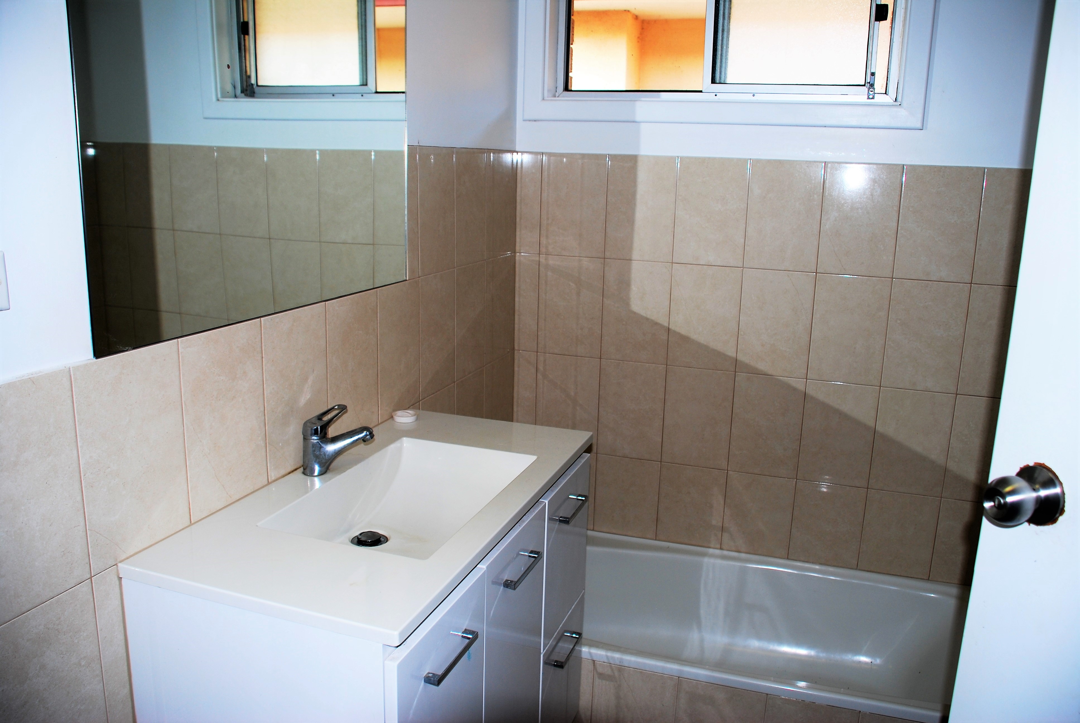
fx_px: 901
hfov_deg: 61.9
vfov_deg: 43.7
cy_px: 362
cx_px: 540
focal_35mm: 30
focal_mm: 20
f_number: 3.8
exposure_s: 1/60
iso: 100
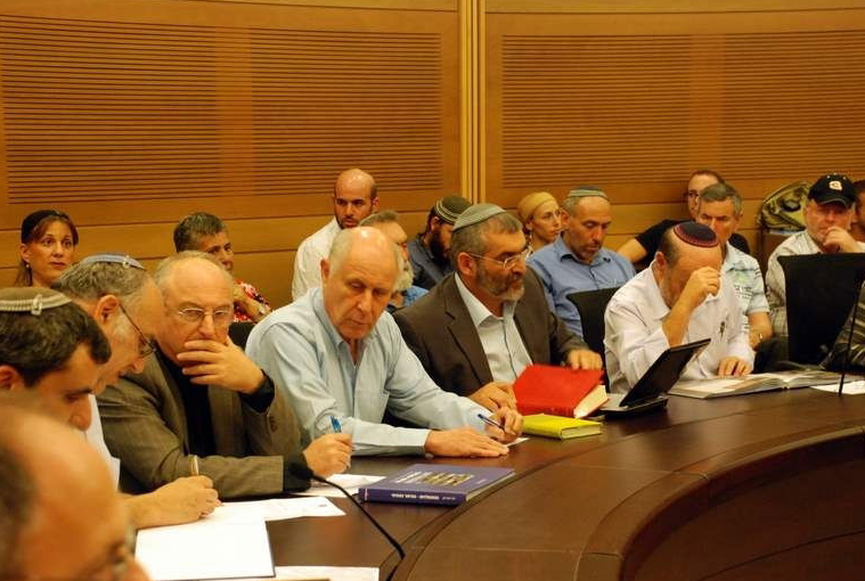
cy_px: 302
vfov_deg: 17.4
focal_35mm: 79
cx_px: 416
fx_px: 1903
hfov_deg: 25.6
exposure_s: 1/30
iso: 1250
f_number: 5
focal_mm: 50
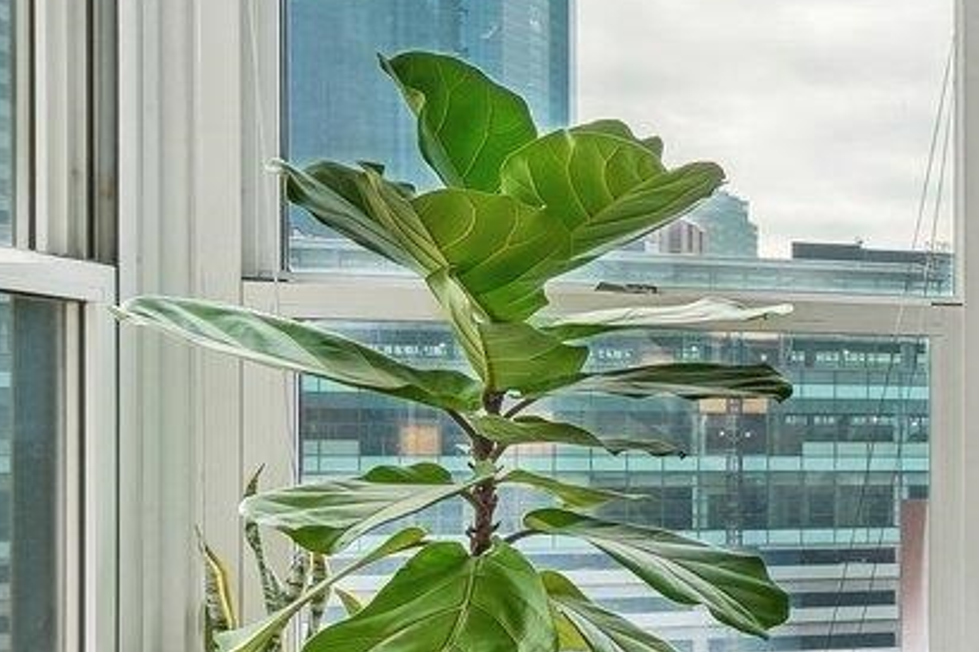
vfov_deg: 20.8
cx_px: 2381
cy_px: 450
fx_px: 1767
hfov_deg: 15.0
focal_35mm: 65
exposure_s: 1/20
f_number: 8
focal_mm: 8.9
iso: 125
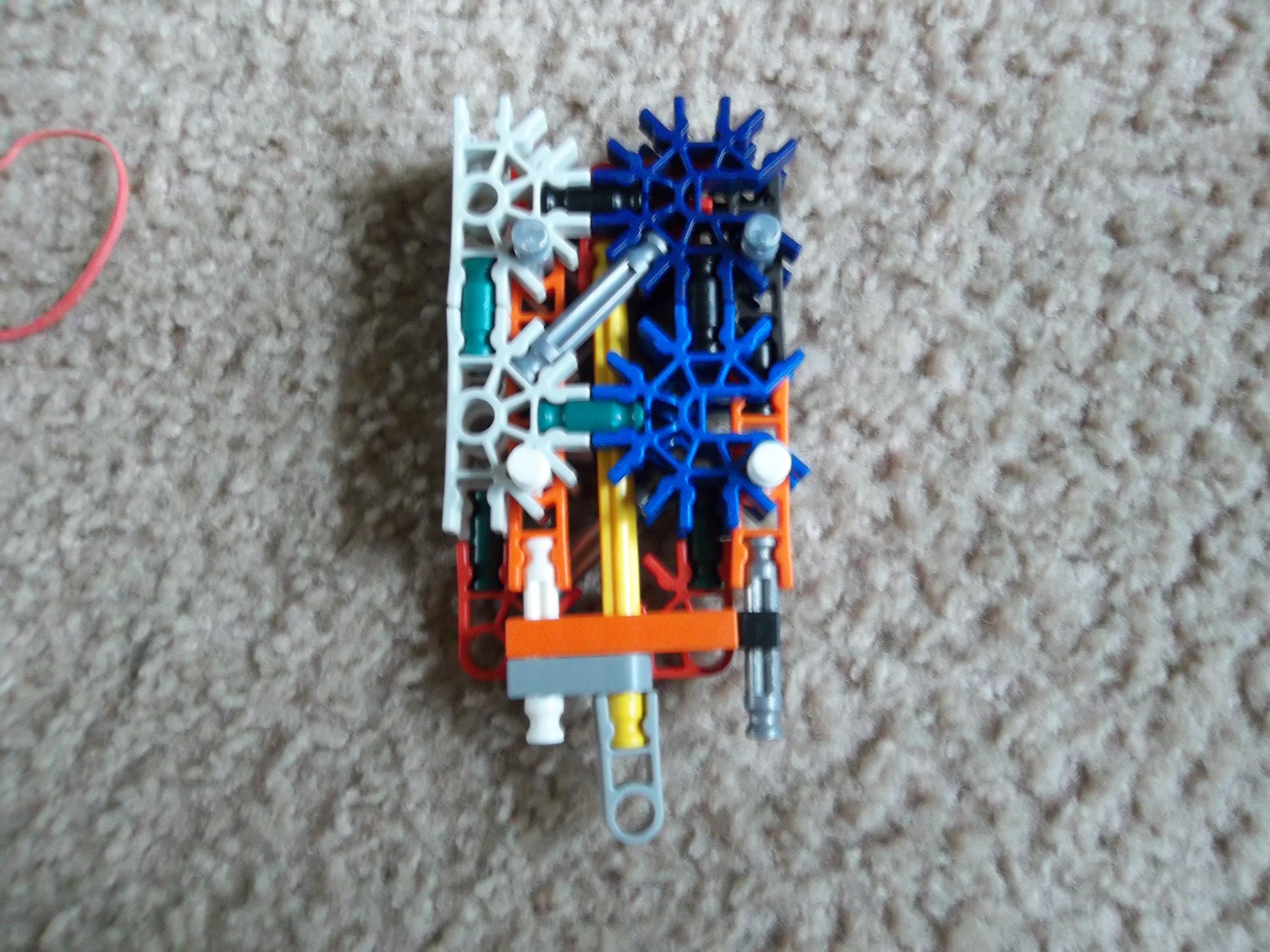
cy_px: 476
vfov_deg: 51.4
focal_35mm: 27
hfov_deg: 65.3
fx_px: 991
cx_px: 635
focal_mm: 4.9
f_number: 3.5
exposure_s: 1/8
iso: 320
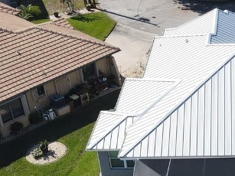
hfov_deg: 23.1
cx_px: 254
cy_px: 128
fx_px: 543
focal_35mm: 80
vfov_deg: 18.3
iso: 100
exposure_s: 1/500
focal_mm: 4.5
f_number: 2.8
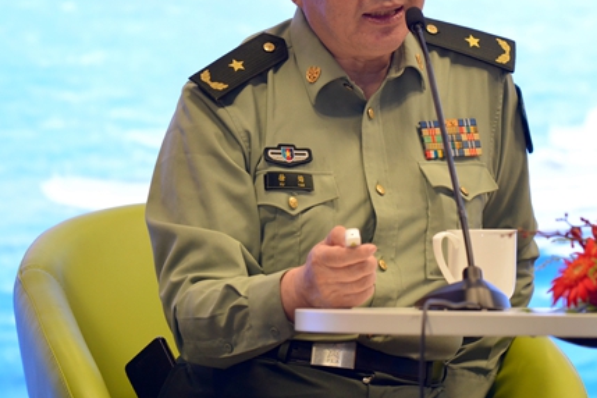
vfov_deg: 3.7
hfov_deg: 5.5
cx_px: 431
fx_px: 6185
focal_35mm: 373
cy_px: 50
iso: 1000
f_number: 3.5
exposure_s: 1/125
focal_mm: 200
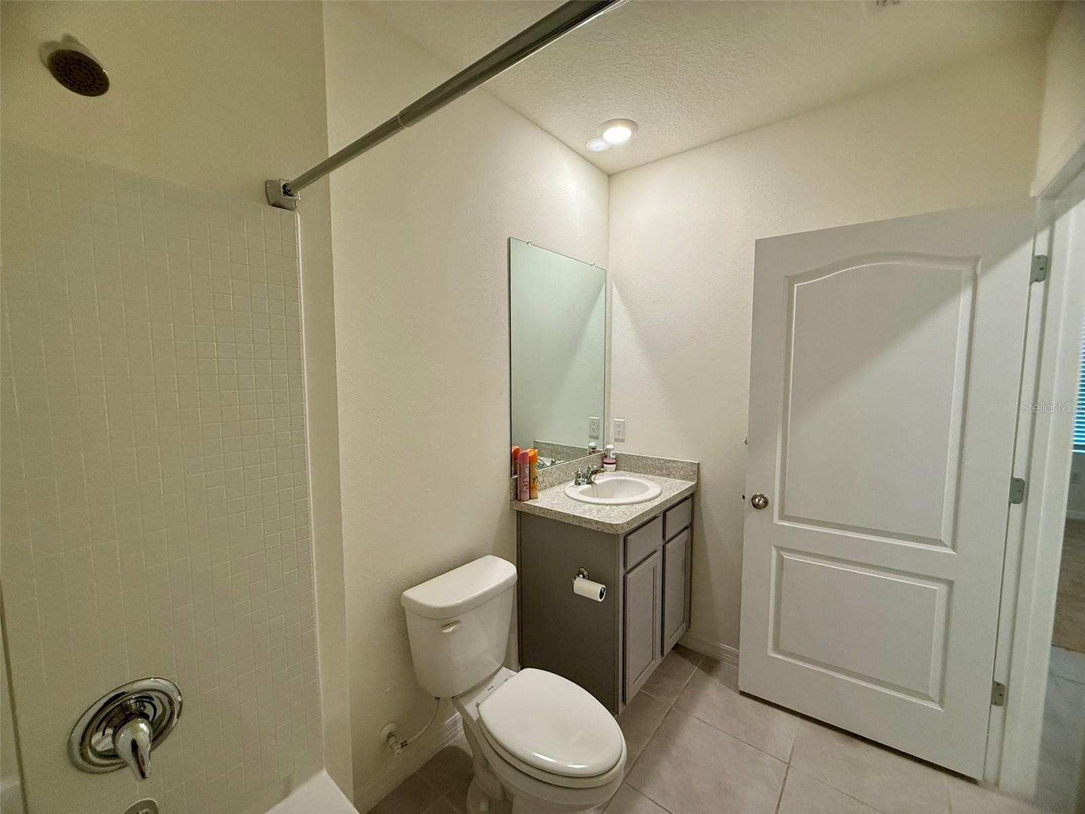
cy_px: 407
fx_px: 439
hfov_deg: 102.1
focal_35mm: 14
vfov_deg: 85.7
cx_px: 542
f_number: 2.2
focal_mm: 2.22
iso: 250
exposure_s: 1/120
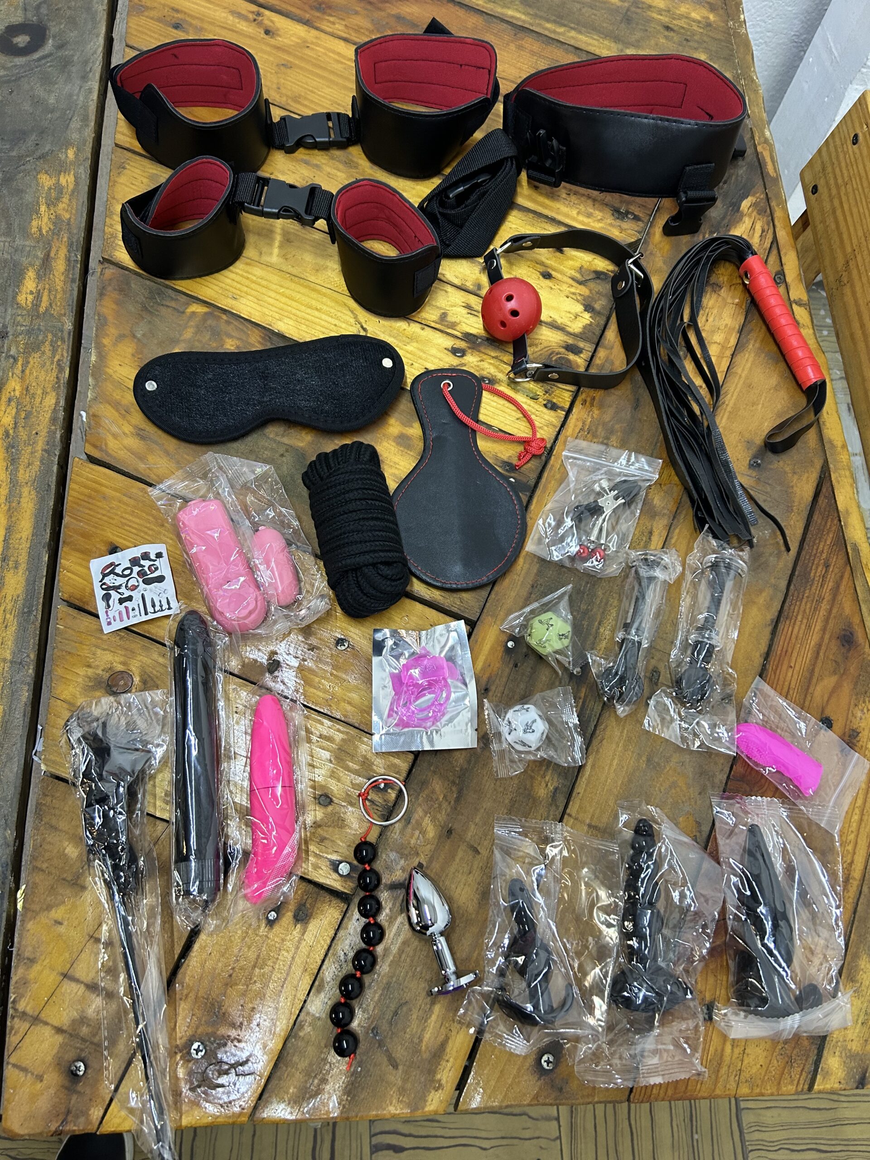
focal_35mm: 26
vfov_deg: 67.3
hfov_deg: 53.1
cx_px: 435
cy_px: 580
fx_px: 871
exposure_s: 1/60
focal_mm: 5.7
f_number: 1.5
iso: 160
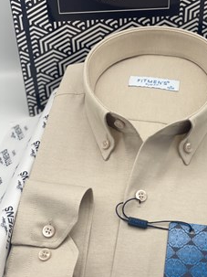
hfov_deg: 20.6
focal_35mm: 71
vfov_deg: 27.3
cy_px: 170
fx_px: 566
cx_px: 135
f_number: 2
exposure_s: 1/126
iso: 25
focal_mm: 6
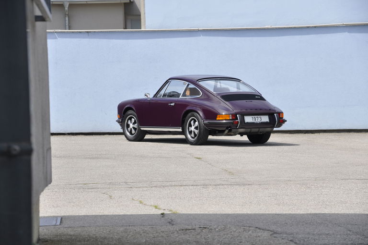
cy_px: 122
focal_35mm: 128
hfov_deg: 16.1
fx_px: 1302
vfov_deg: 10.7
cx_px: 184
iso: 200
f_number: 7.1
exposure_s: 1/200
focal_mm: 85
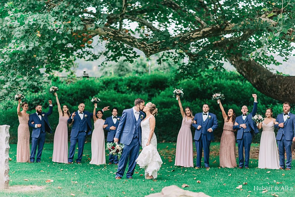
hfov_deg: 23.9
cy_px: 98
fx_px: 697
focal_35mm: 85
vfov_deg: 16.1
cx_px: 148
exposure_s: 1/1000
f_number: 1.8
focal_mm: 85
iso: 500
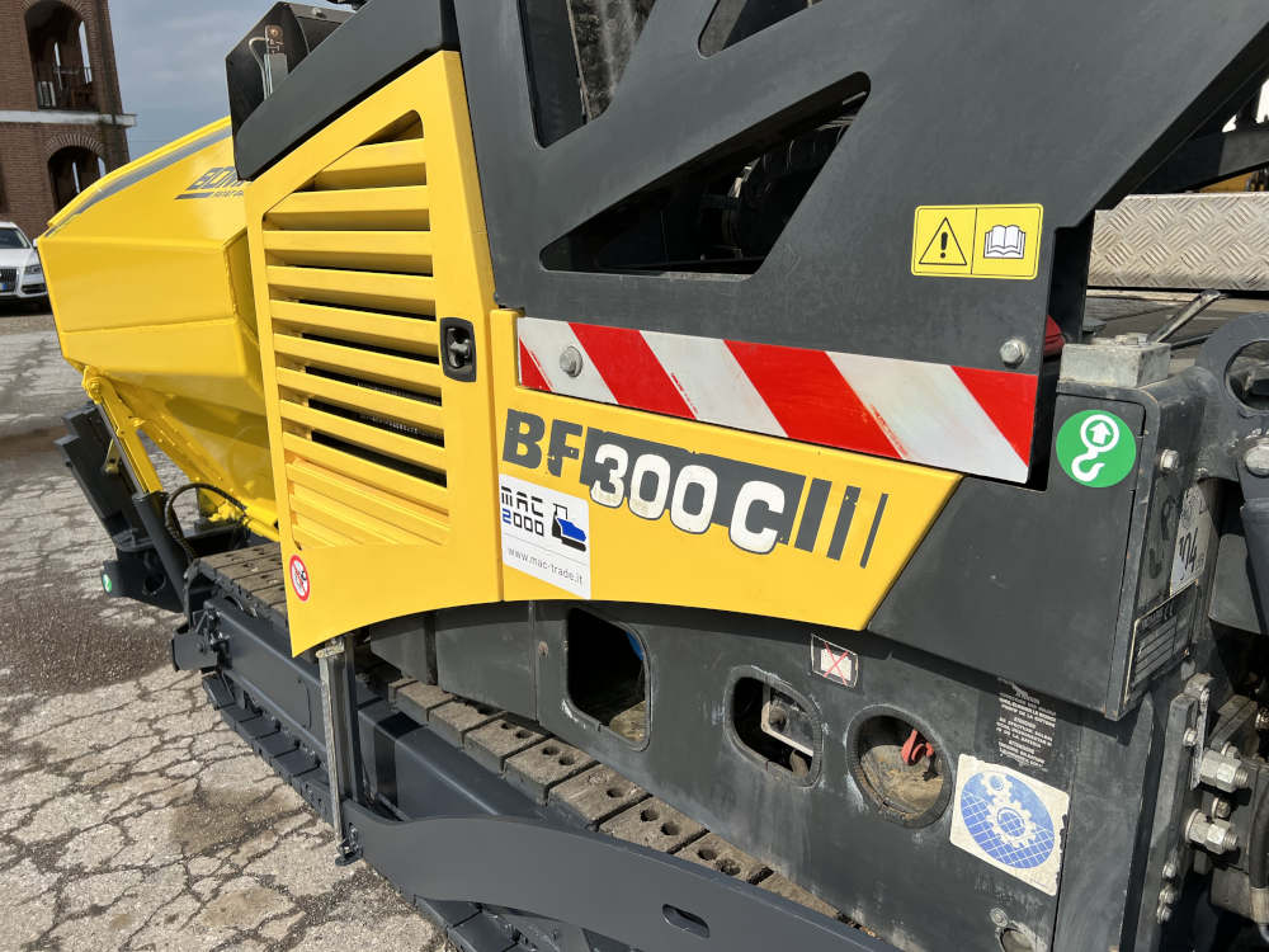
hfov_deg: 67.3
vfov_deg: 53.1
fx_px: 953
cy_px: 476
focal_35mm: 26
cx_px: 634
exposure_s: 1/7463
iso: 50
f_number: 1.5
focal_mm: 5.7
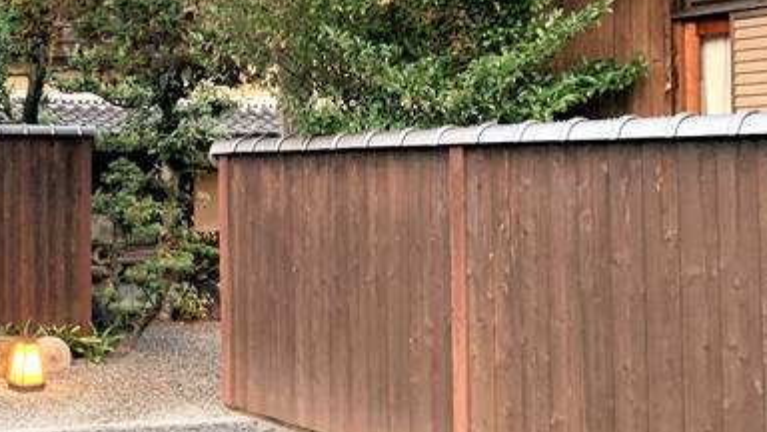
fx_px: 1200
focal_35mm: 59
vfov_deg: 20.3
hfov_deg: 32.3
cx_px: -22
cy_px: 120
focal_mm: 4.25
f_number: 1.8
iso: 200
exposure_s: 1/60
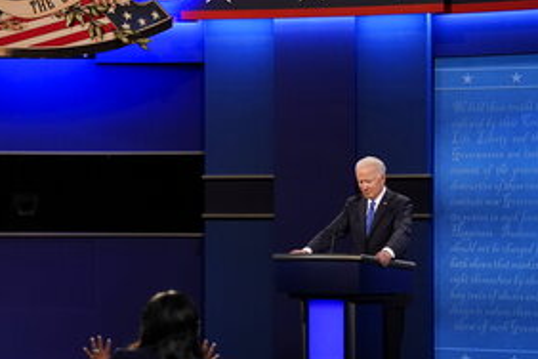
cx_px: 55
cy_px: 200
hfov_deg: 15.9
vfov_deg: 10.8
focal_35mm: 127
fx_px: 1898
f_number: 2.8
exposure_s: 1/640
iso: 4000
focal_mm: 70
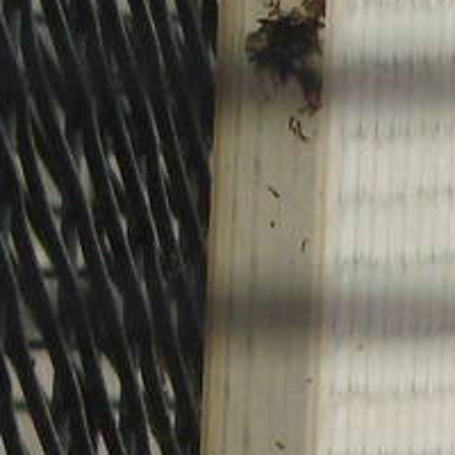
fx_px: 28433
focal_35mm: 1912
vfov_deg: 0.9
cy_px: 828
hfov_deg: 0.9
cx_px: 851
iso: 80
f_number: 5.9
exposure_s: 1/90
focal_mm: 46.8
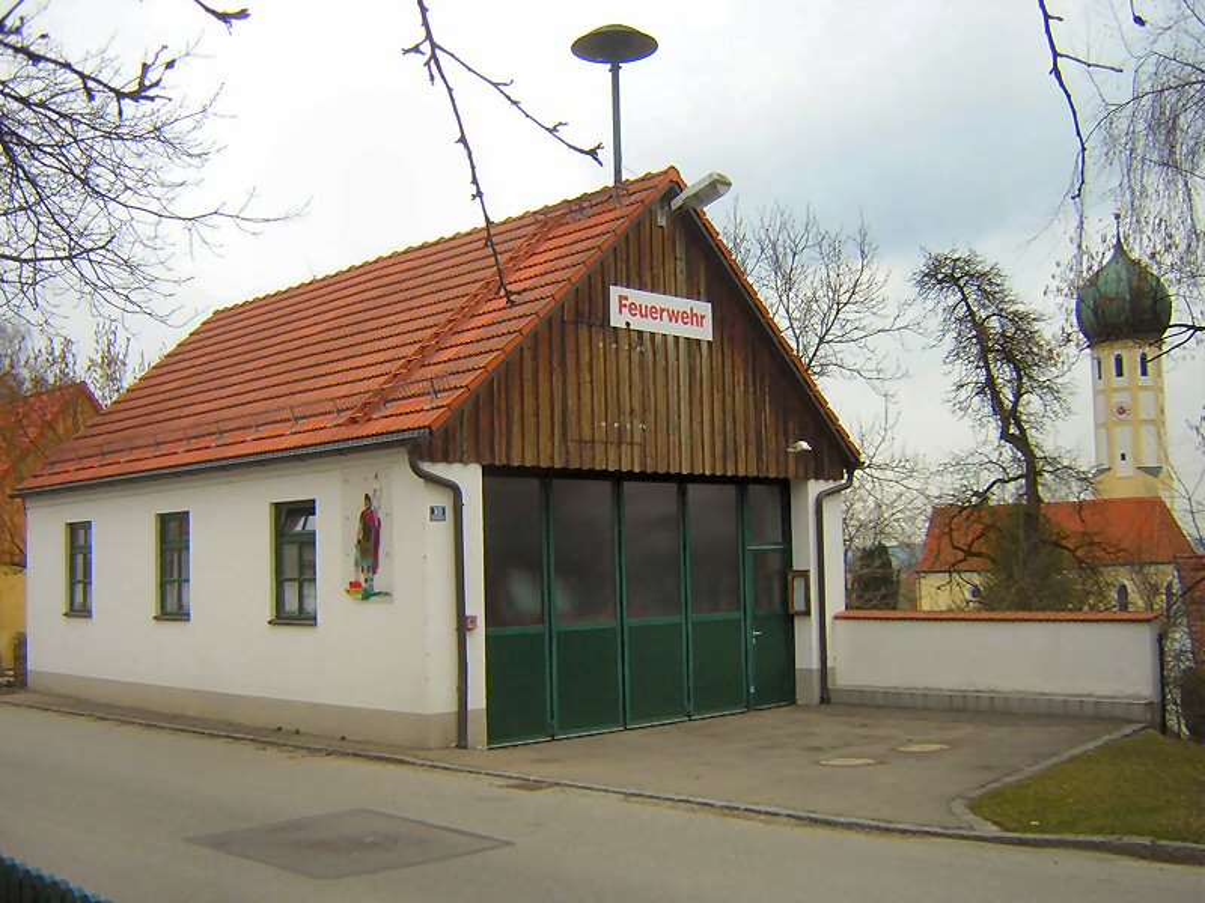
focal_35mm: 36
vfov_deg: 39.7
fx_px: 1253
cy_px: 452
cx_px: 602
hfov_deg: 51.4
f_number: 2.6
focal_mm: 4.7
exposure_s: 1/232
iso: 100
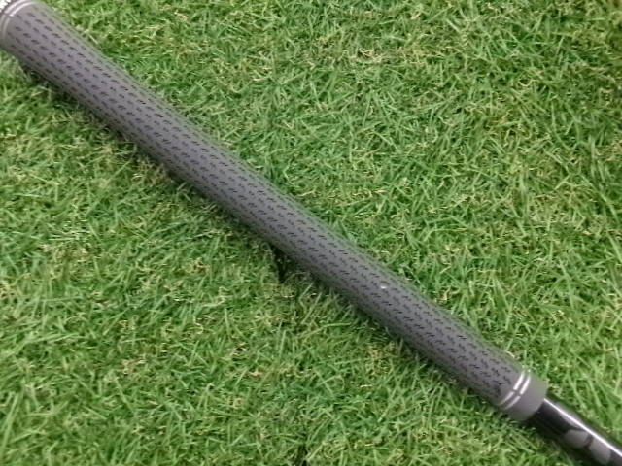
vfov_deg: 49.7
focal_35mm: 28
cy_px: 233
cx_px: 311
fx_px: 503
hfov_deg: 63.4
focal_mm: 5.1
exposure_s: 1/34
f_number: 3.9
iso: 800
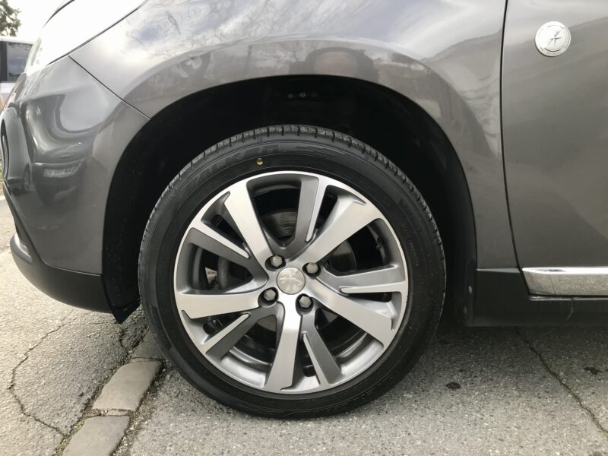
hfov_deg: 63.4
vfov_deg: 49.7
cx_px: 304
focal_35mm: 28
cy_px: 228
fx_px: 492
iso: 20
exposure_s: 1/125
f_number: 1.8
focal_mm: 3.99
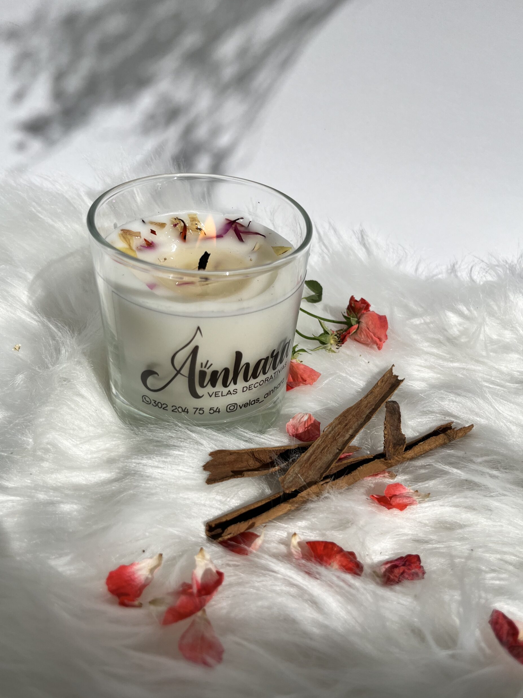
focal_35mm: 27
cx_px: 253
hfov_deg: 51.3
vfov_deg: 65.3
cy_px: 352
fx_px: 544
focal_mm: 5.1
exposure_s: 1/15152
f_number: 1.6
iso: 50
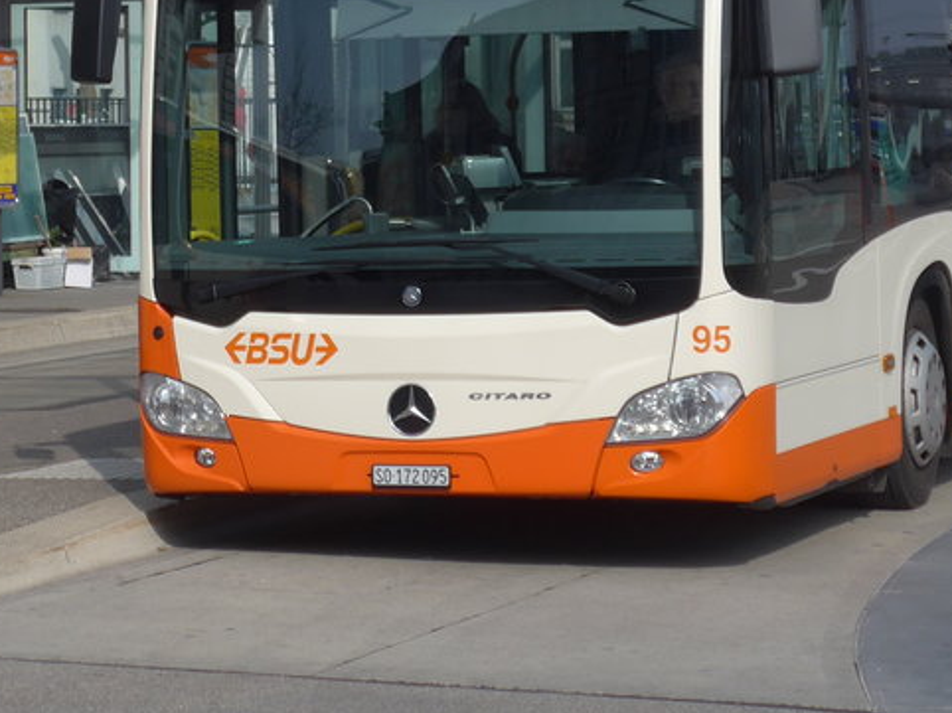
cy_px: -113
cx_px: 334
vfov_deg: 10.0
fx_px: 4041
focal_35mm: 147
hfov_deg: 13.4
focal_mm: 12.7
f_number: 3.7
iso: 80
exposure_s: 1/1600
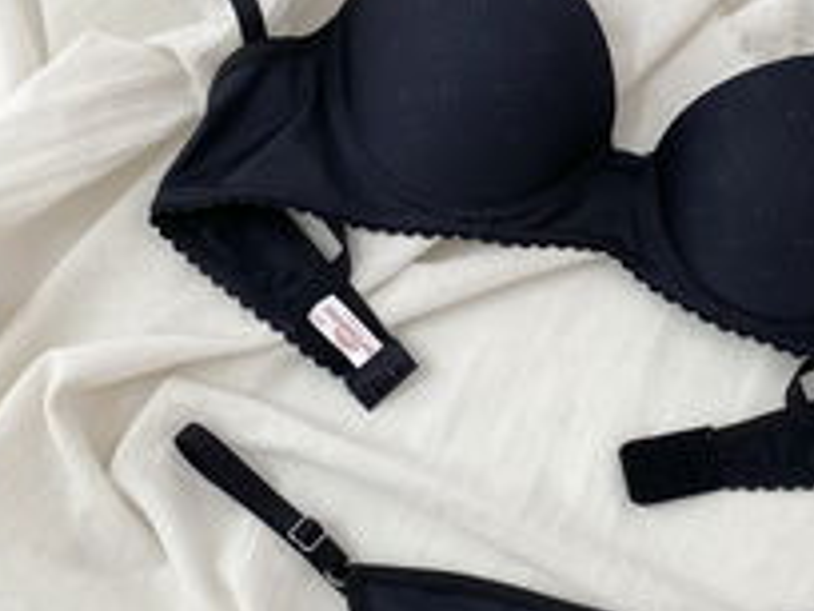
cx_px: 622
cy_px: 313
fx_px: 1599
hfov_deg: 28.1
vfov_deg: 21.6
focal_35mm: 68
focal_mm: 4.25
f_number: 1.8
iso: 64
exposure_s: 1/100
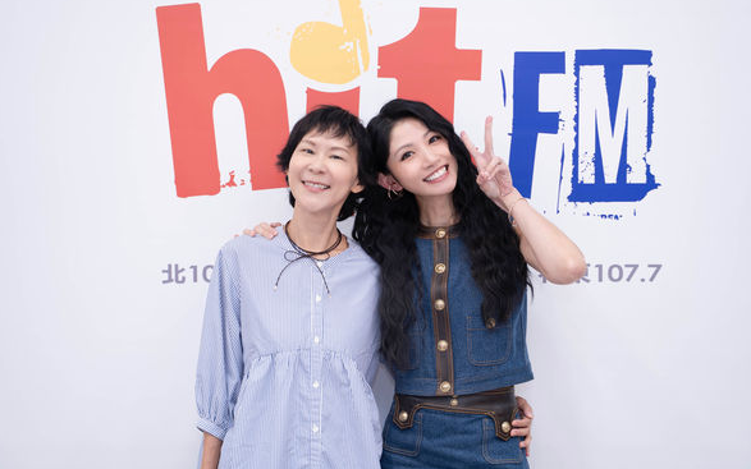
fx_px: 1003
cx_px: 377
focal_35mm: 49
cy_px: 226
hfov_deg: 41.0
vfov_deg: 26.3
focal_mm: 47
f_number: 3.2
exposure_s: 1/161
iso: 200
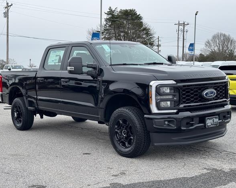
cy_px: 94
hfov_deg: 36.7
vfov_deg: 29.7
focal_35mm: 51
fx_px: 356
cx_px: 112
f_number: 1.78
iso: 64
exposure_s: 1/926
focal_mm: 6.76
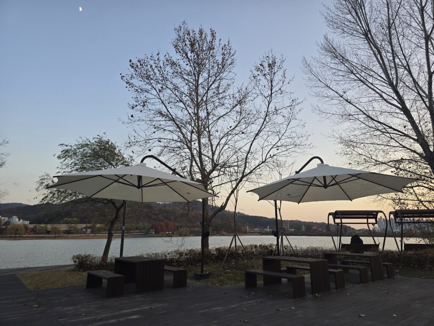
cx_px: 217
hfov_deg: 73.9
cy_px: 163
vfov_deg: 58.9
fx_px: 288
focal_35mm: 23
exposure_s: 1/180
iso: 32
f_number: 1.7
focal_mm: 6.3
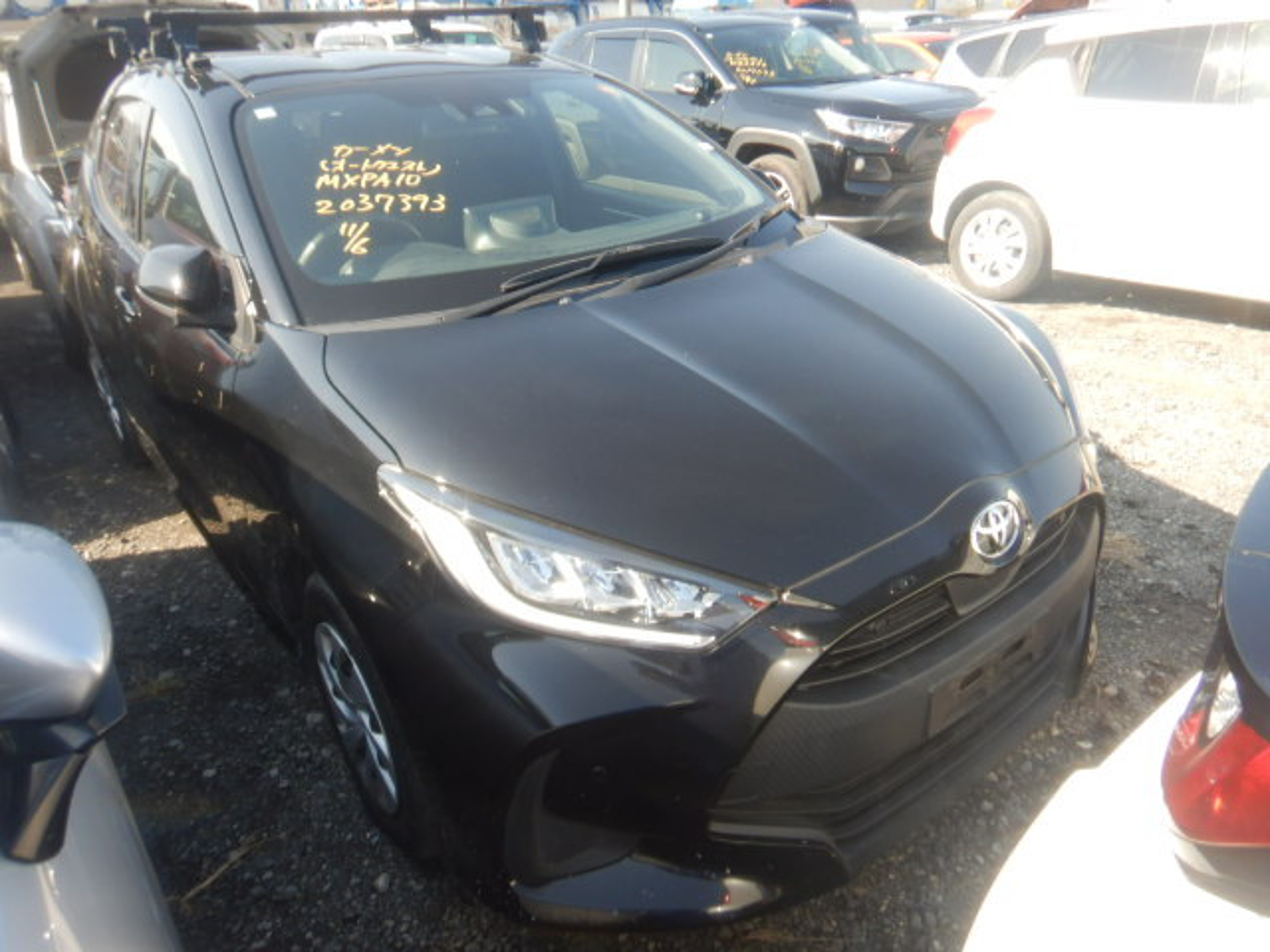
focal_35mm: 24
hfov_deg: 71.6
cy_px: 476
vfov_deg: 56.8
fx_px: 881
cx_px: 635
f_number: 2.8
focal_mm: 4.3
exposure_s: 1/100
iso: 125
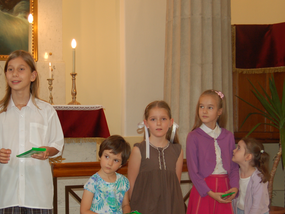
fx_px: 535
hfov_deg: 29.6
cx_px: 90
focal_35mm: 65
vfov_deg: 22.5
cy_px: 139
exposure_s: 1/60
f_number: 4.2
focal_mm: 28
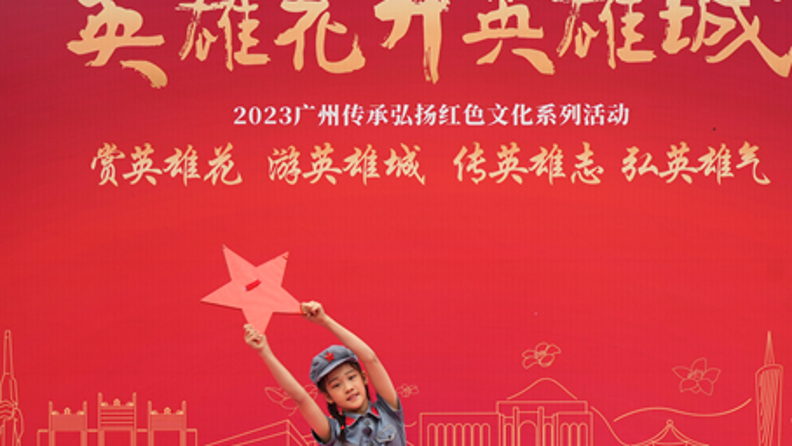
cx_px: 434
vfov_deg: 20.1
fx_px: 1240
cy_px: 372
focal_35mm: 59
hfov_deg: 35.4
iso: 250
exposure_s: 1/100
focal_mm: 32
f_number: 6.3
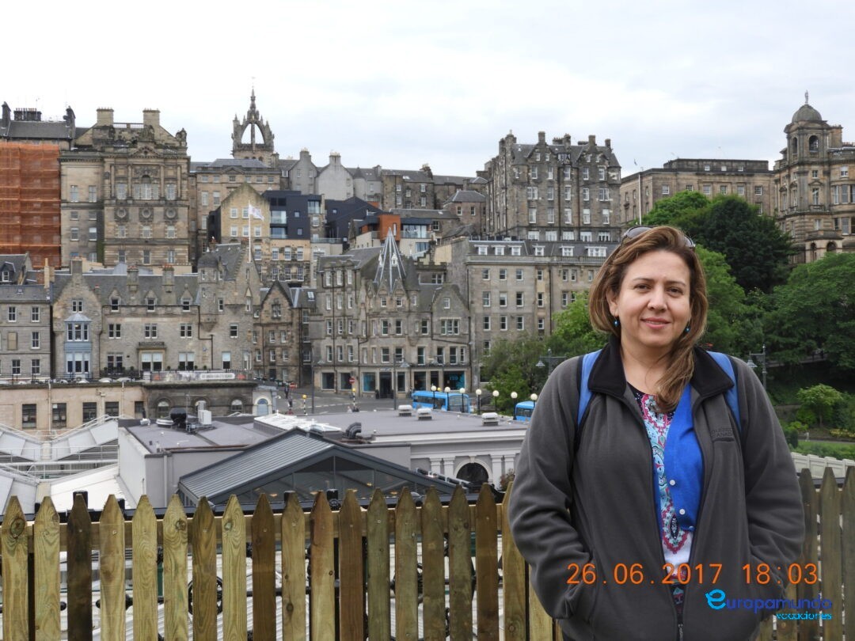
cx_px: 428
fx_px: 1358
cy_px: 320
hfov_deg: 34.9
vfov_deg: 26.6
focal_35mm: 55
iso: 100
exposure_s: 1/160
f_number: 4
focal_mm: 9.9
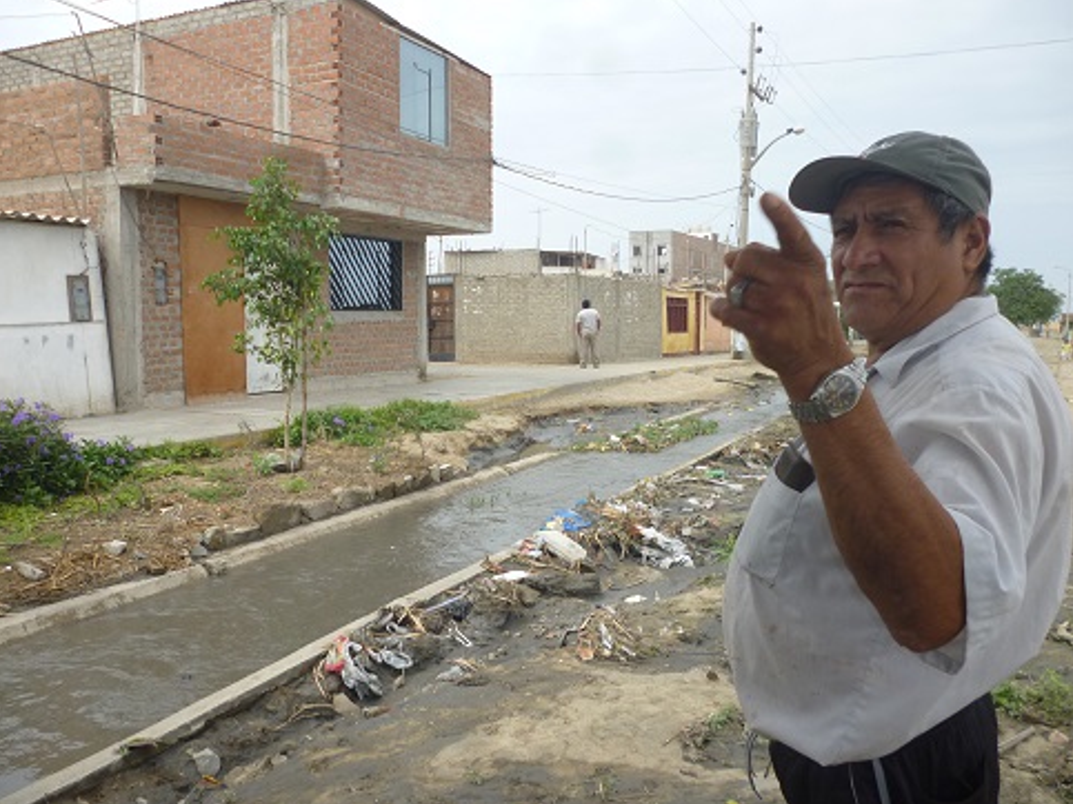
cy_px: 401
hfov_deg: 61.7
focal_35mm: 29
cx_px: 533
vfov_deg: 48.2
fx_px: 899
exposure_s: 1/100
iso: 100
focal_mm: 5
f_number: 9
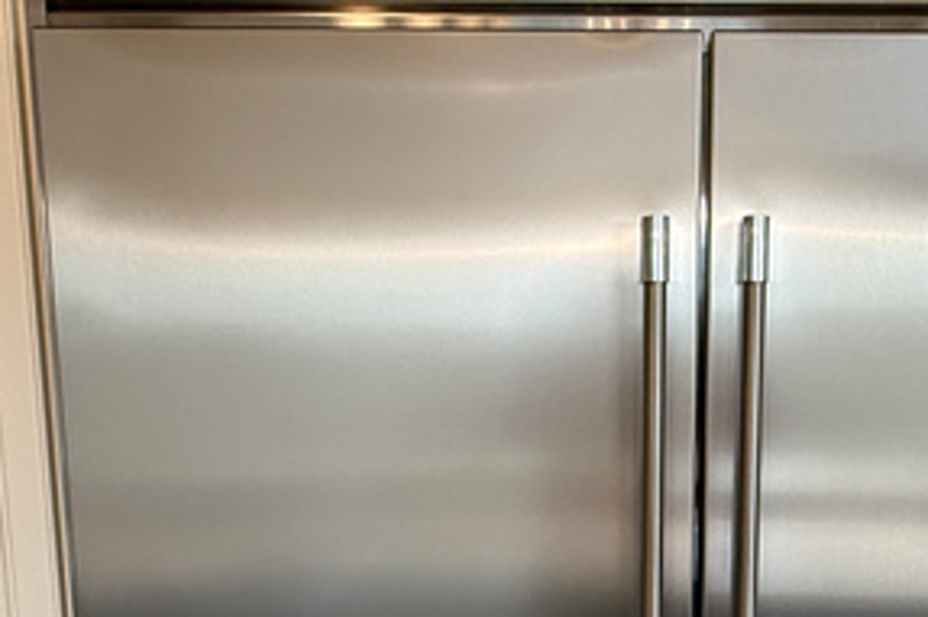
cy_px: 604
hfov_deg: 37.7
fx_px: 1340
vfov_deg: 24.8
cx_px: 634
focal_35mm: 52
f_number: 2.2
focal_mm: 2.22
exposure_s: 1/120
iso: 200
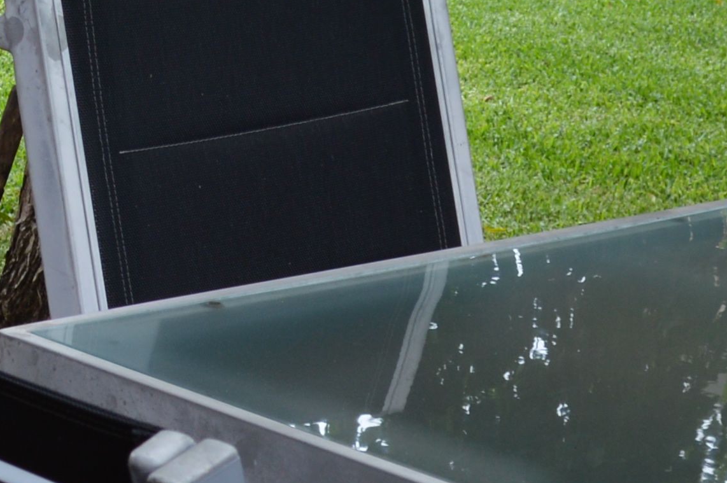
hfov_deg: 12.8
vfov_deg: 8.6
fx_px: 3187
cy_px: -109
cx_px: -14
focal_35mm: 158
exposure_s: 1/125
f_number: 5.6
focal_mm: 20
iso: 110
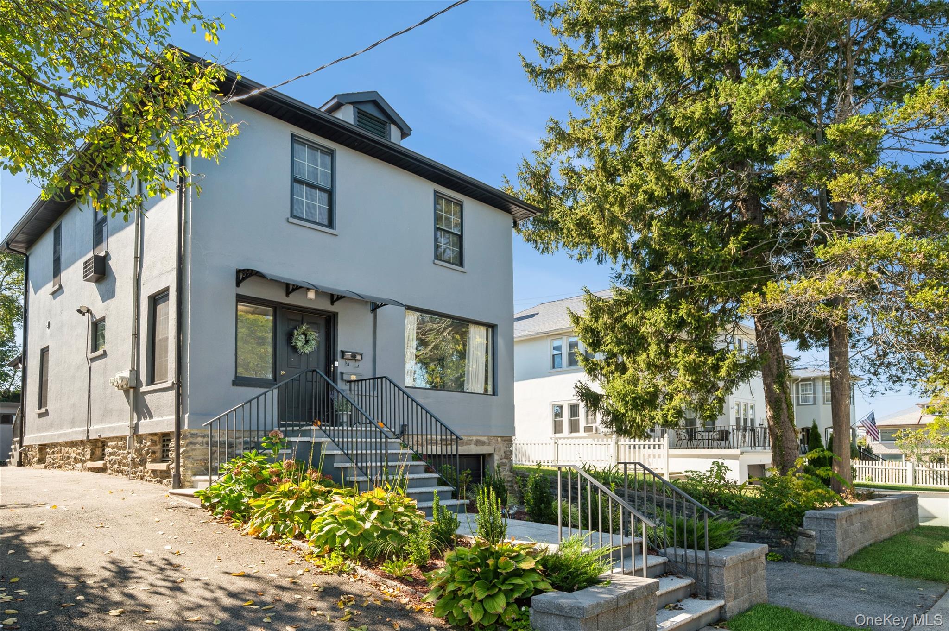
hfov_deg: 78.6
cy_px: 316
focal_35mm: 22
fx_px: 579
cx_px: 474
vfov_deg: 57.1
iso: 200
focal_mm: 22
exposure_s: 1/100
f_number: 10
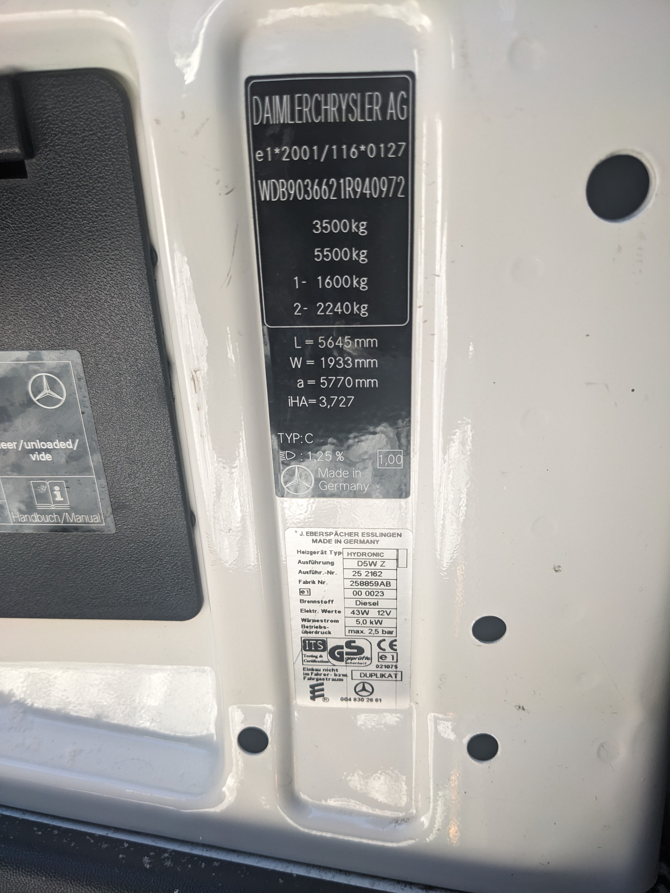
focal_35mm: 27
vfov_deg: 65.3
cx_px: 335
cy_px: 446
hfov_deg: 51.4
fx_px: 697
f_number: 1.73
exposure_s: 1/297
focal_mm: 4.38
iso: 62
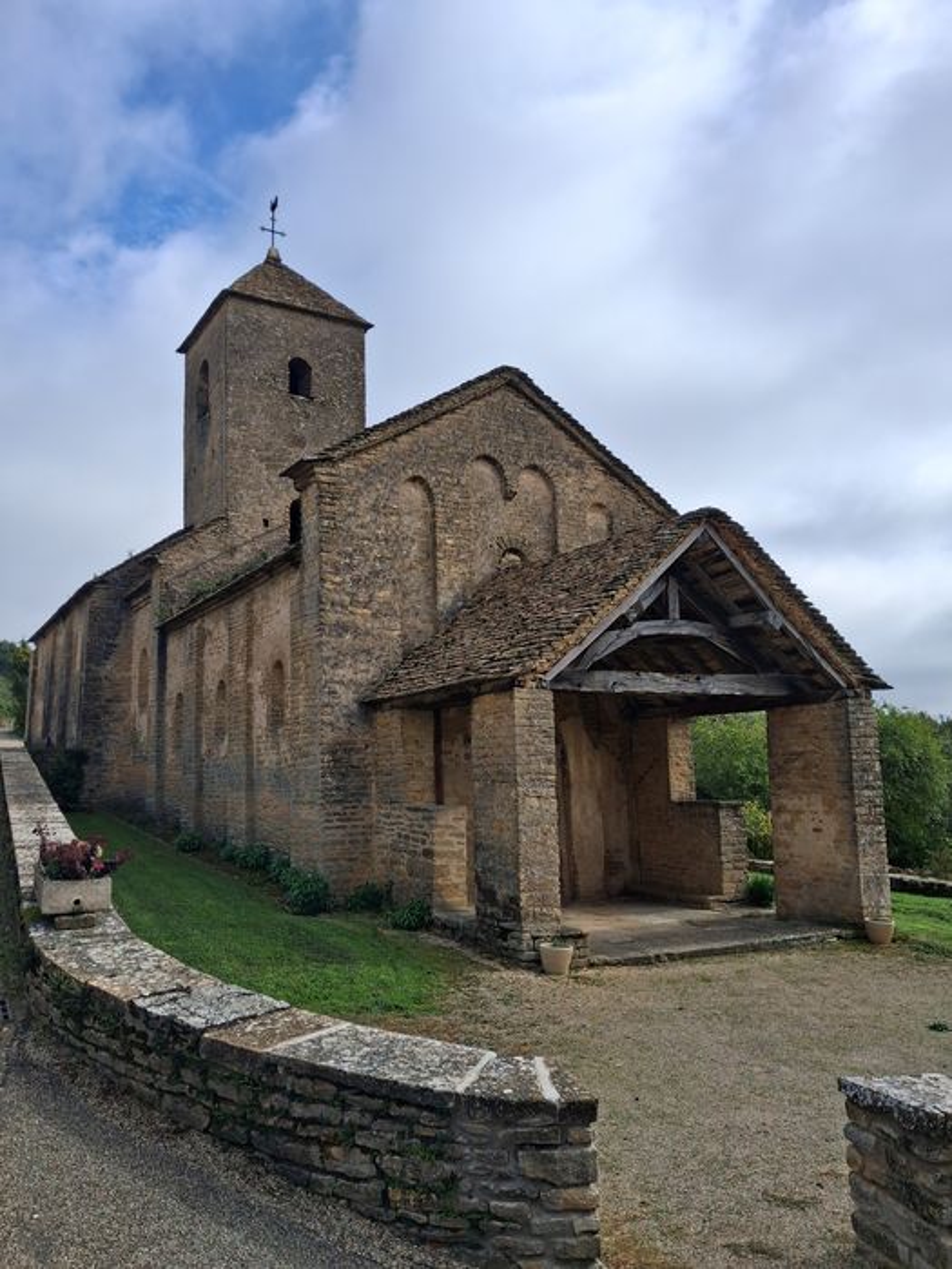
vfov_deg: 65.3
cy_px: 634
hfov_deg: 51.4
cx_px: 476
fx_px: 990
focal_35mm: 27
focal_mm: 4
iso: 20
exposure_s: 1/929
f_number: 1.8
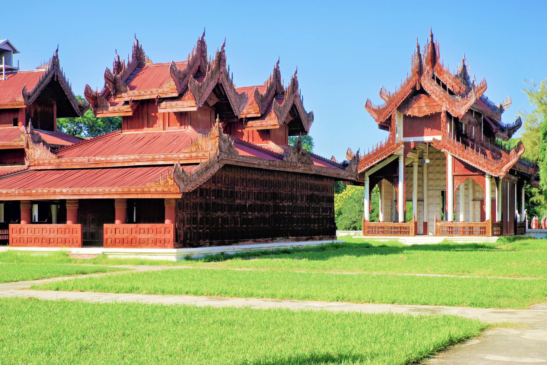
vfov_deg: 27.0
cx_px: 274
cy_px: 182
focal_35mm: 50
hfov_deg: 39.6
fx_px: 760
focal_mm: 50
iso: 100
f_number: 11
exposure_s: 1/100
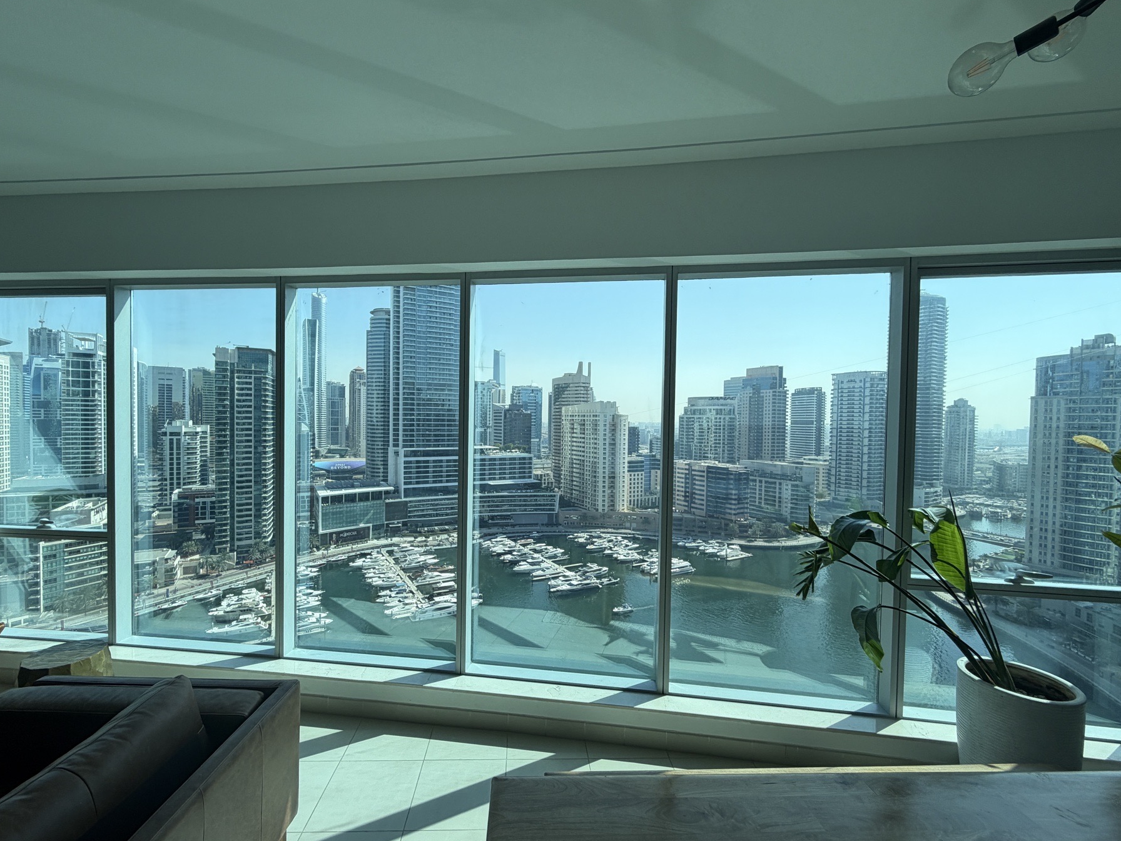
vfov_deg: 81.7
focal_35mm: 15
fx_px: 486
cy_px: 432
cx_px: 541
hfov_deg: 98.1
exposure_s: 1/502
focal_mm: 2.22
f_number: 2.2
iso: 64
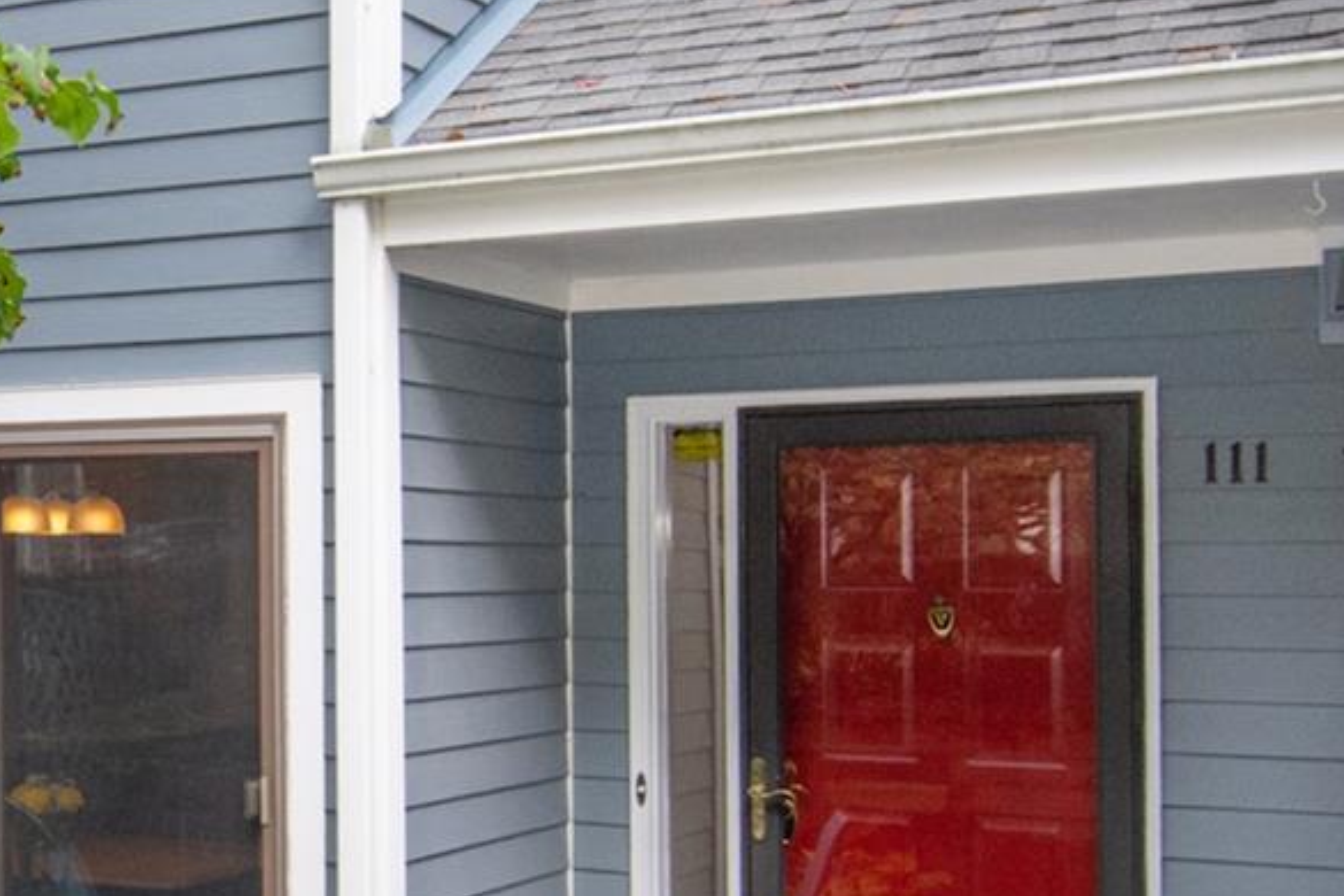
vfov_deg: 23.5
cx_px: -87
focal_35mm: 58
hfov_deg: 31.3
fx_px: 2156
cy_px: 434
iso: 800
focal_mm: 11
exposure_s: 1/100
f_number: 9
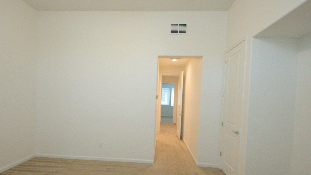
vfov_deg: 60.6
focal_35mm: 18
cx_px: 150
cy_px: 104
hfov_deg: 92.6
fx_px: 148
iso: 1100
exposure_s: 1/125
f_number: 4.5
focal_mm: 8
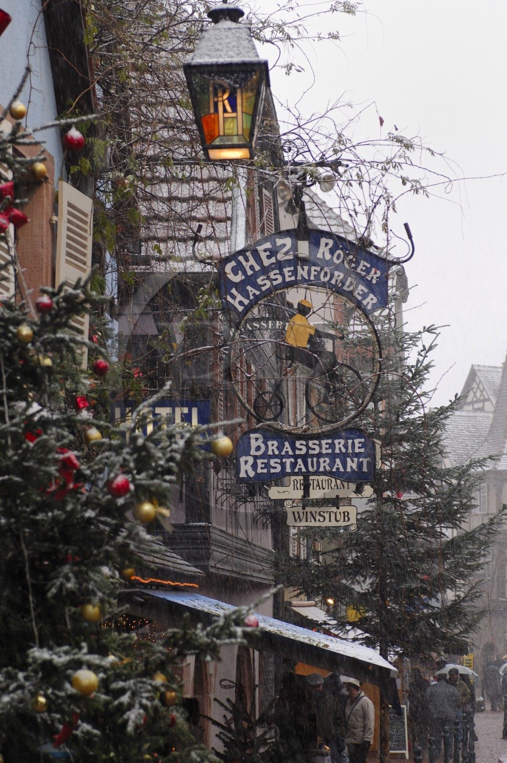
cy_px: 382
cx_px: 254
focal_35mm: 105
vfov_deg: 19.5
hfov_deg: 13.0
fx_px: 2225
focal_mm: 70
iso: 200
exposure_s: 1/60
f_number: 4.5
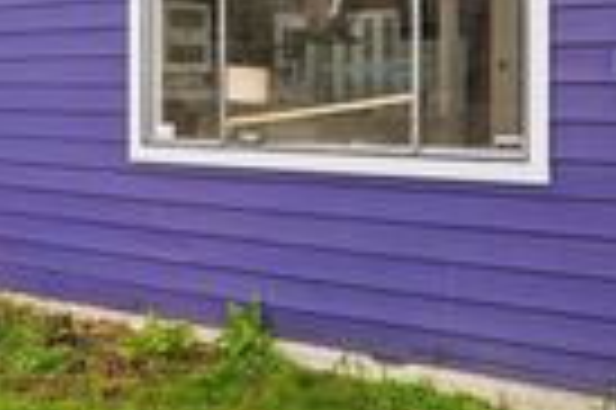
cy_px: 7
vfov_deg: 21.2
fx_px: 1060
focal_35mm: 62
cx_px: 180
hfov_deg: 32.0
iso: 400
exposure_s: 1/90
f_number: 8
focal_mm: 17
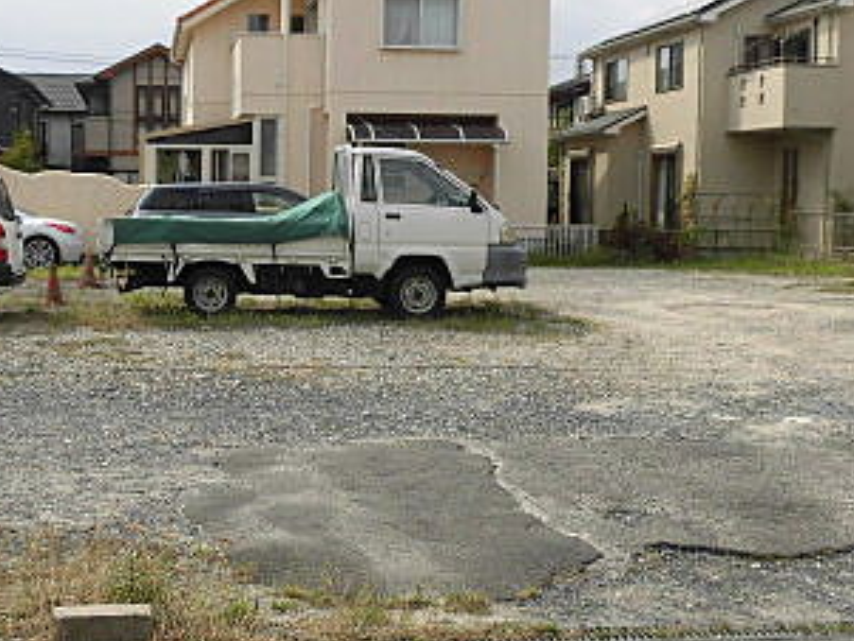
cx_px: 275
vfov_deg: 28.6
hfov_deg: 37.0
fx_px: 1259
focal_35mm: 51
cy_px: 289
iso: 100
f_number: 7.8
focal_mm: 4.3
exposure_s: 1/250
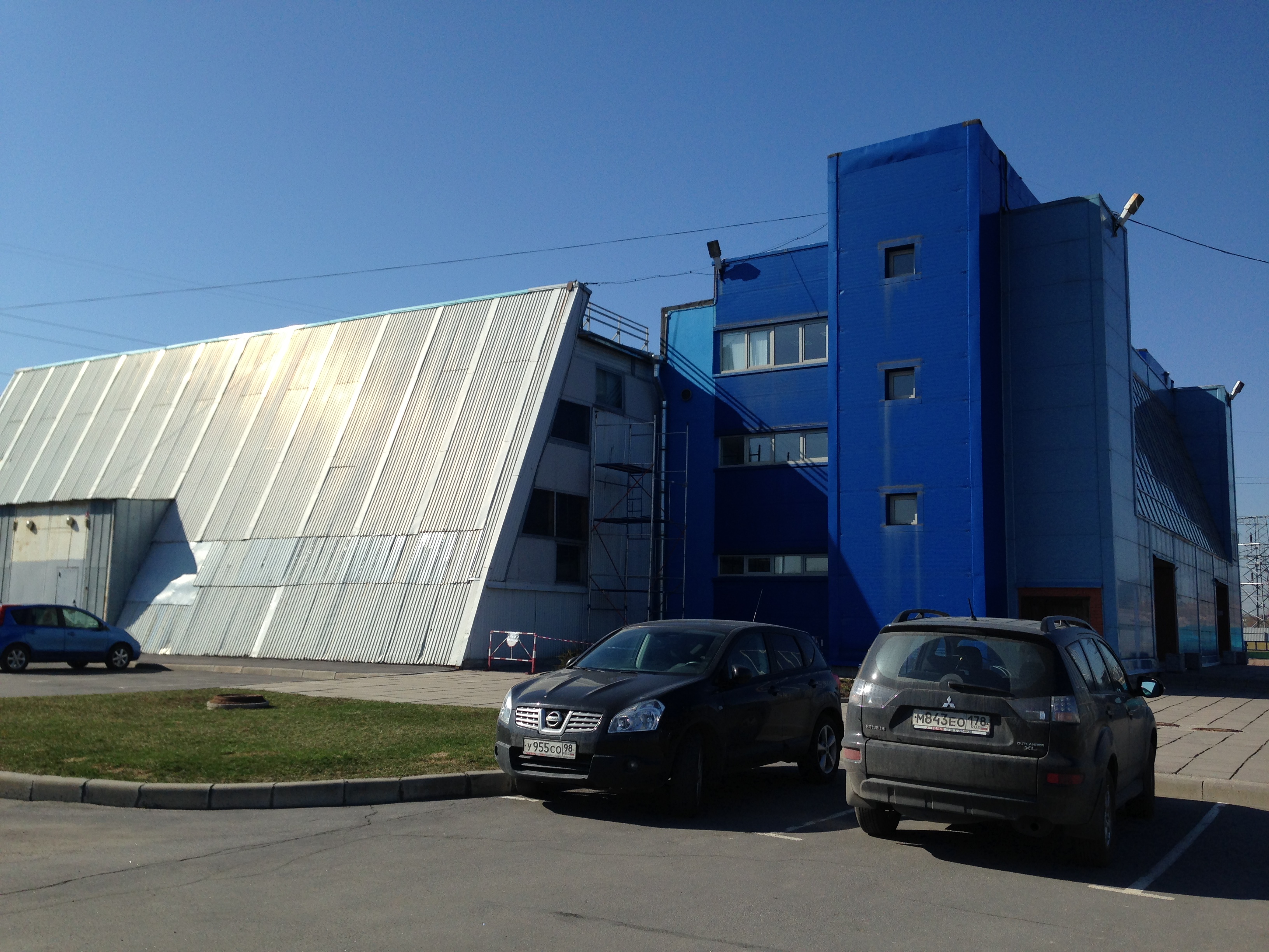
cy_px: 476
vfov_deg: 42.9
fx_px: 1210
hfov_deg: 55.4
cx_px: 634
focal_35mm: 33
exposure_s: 1/2358
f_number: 2.4
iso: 50
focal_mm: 4.12
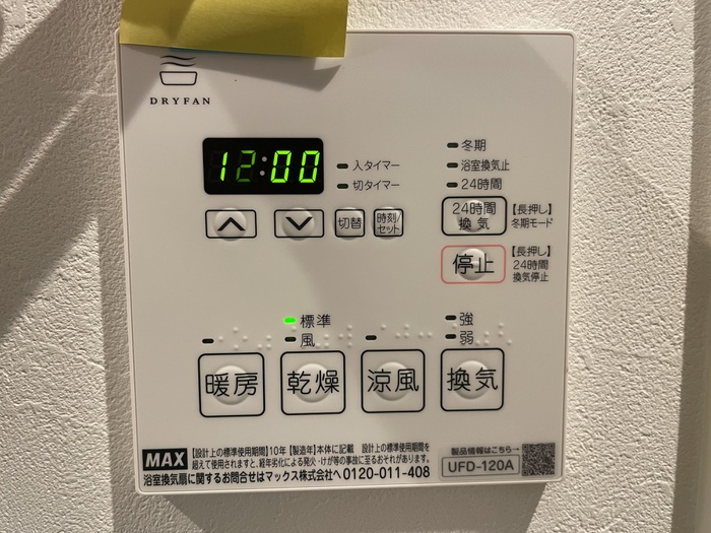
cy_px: 266
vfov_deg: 53.1
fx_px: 534
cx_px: 356
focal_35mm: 26
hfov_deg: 67.3
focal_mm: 4.2
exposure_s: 1/50
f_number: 1.6
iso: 160
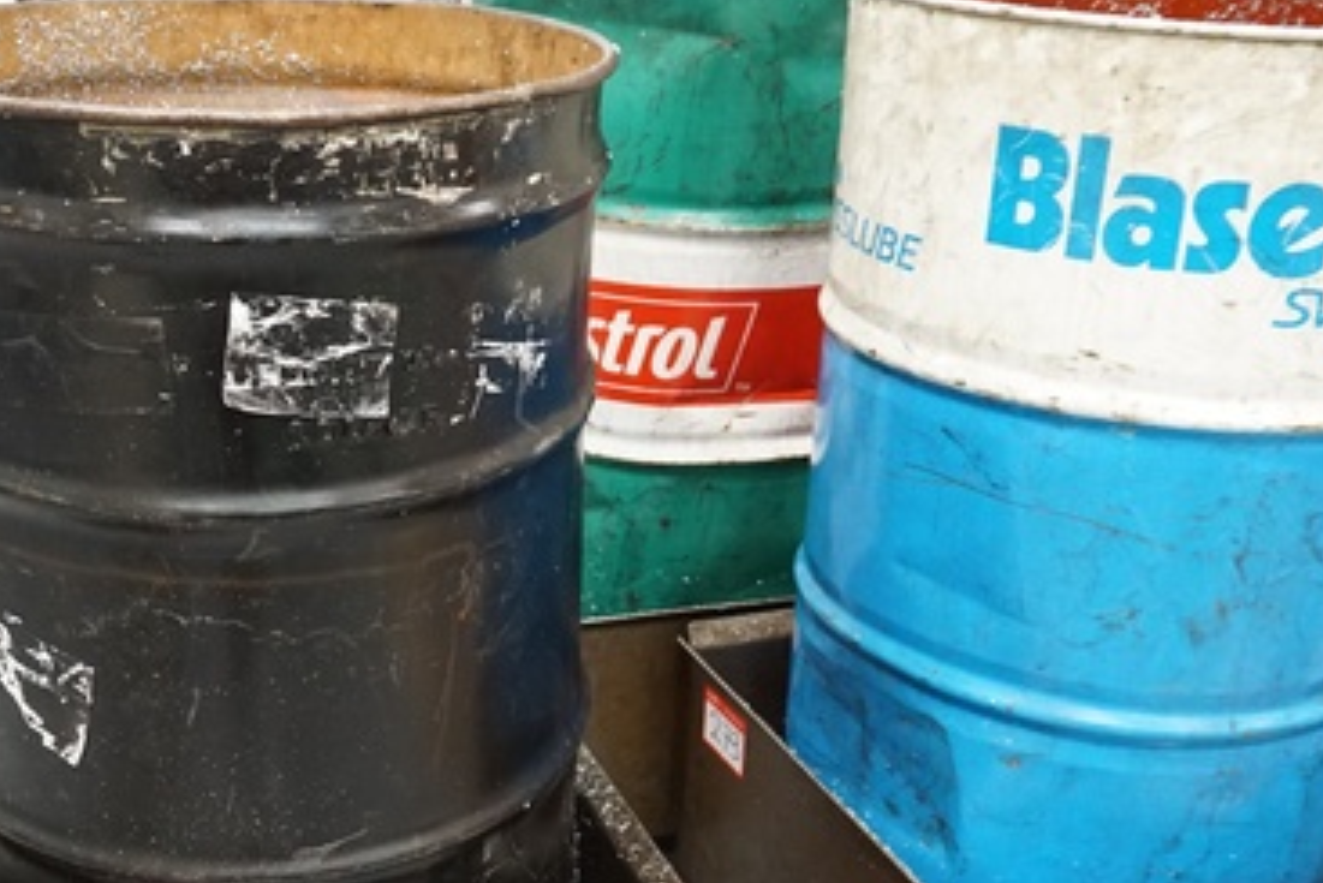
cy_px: 667
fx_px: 1837
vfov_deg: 26.7
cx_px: 530
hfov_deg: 39.4
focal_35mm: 50
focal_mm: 17
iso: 1600
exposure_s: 1/160
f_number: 3.5
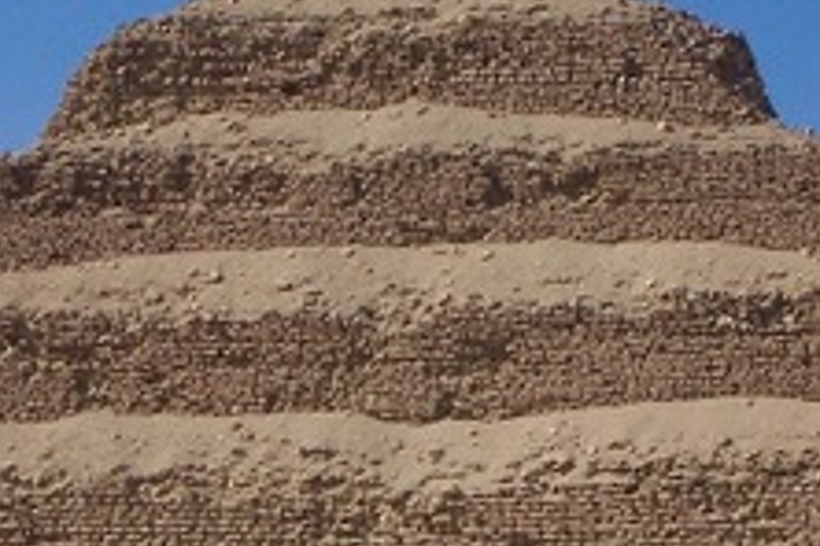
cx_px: 369
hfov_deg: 11.7
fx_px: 4009
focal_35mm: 176
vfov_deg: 7.8
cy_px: 422
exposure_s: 1/250
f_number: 11
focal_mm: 12.6
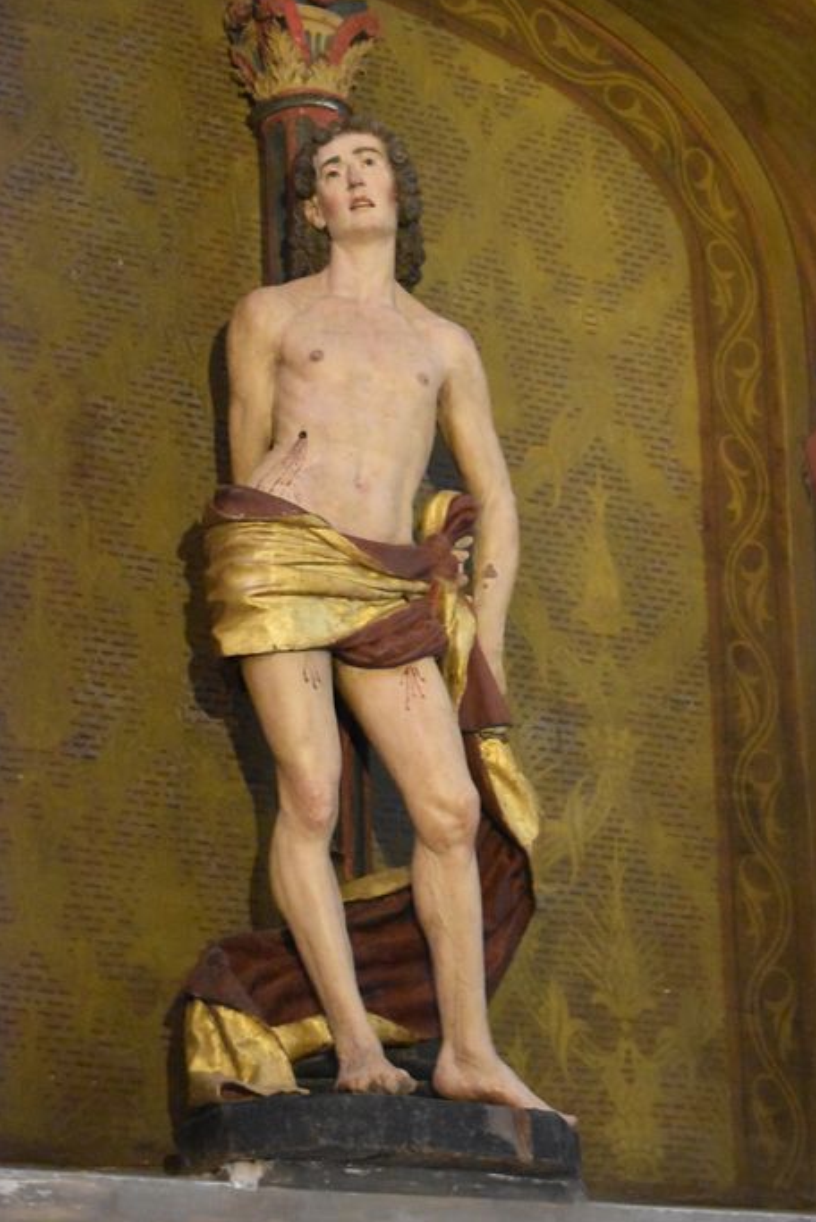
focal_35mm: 85
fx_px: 2870
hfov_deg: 16.2
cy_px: 605
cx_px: 412
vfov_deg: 24.0
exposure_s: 1/10
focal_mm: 55
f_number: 4
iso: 12800
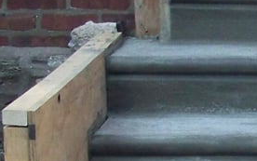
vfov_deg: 7.1
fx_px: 1290
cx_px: 307
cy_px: 208
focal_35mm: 184
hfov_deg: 11.2
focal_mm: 5.85
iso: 200
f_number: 2.8
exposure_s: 1/800
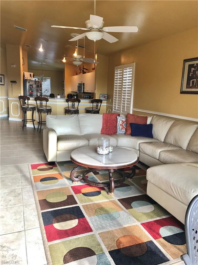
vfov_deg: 63.4
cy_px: 132
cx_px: 99
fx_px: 214
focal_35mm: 28
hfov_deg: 49.7
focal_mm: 3.99
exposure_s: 1/40
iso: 25
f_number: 1.8
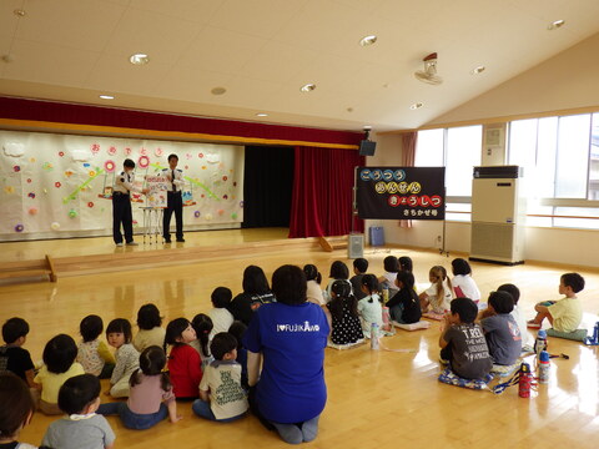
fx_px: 485
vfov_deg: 49.7
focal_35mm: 28
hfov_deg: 63.4
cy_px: 224
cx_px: 300
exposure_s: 1/80
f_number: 3.5
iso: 125
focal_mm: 5
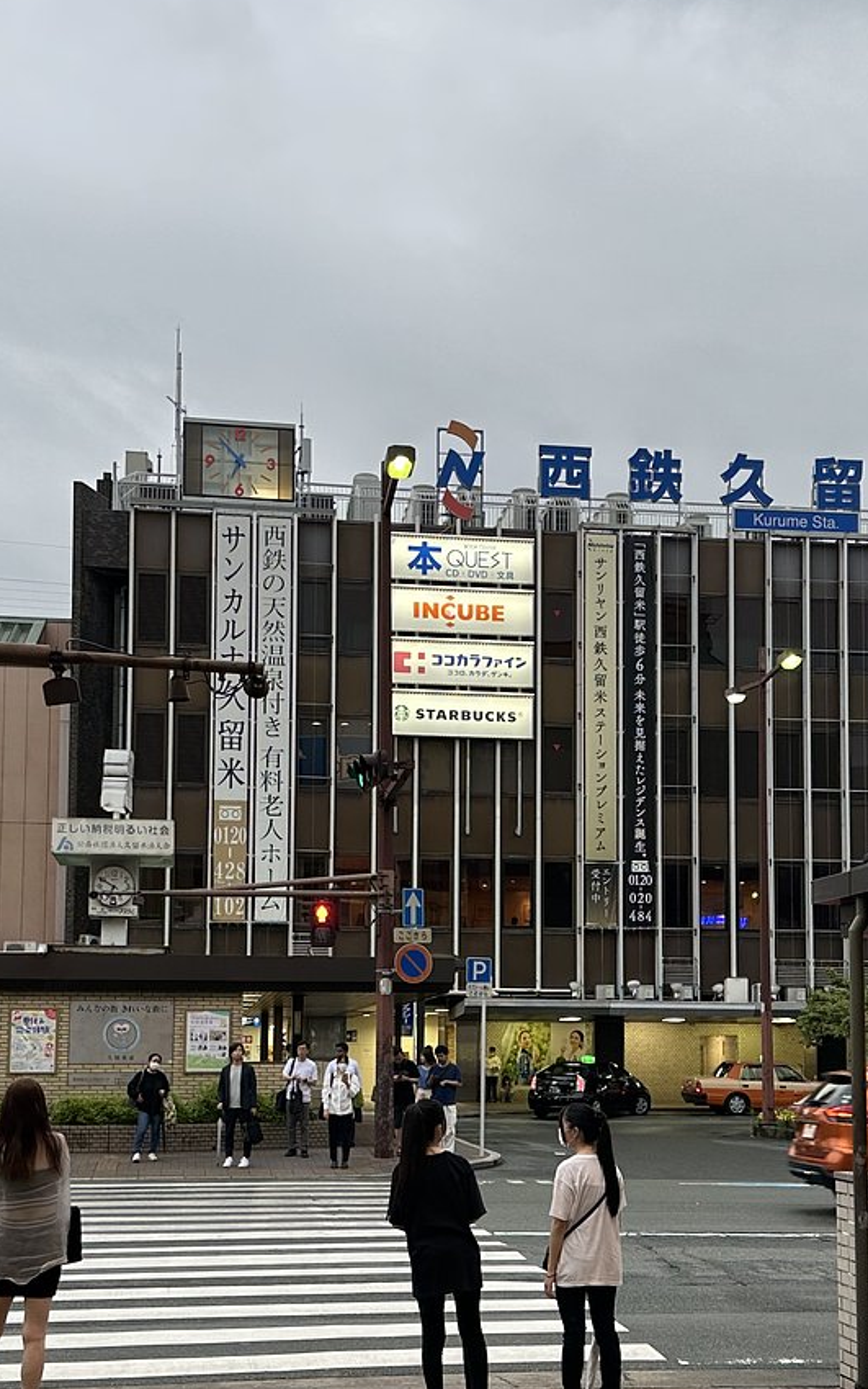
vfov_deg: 43.0
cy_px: 892
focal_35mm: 46
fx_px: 1740
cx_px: 487
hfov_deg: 28.0
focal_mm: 6.86
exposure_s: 1/120
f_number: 1.78
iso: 125
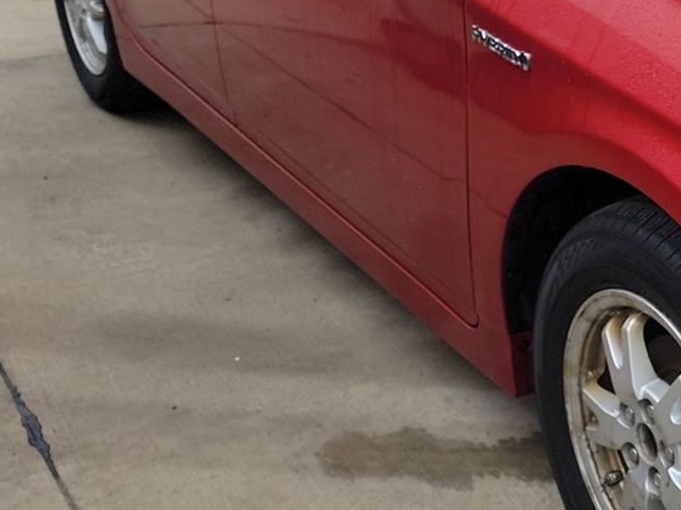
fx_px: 1357
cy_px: 113
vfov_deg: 21.1
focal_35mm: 69
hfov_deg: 24.4
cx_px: 897
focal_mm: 6.7
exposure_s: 1/160
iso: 50
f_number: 1.8
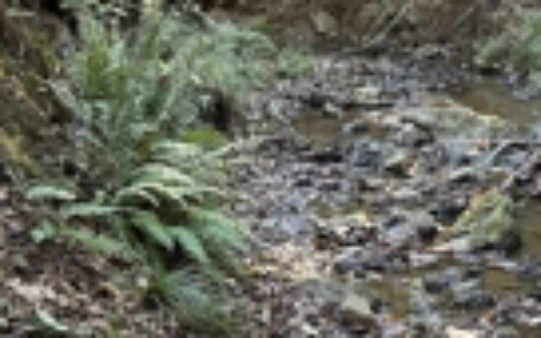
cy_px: 402
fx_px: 1106
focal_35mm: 75
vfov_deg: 16.7
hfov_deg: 26.4
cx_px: 501
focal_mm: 6.86
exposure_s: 1/60
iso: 400
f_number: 1.78
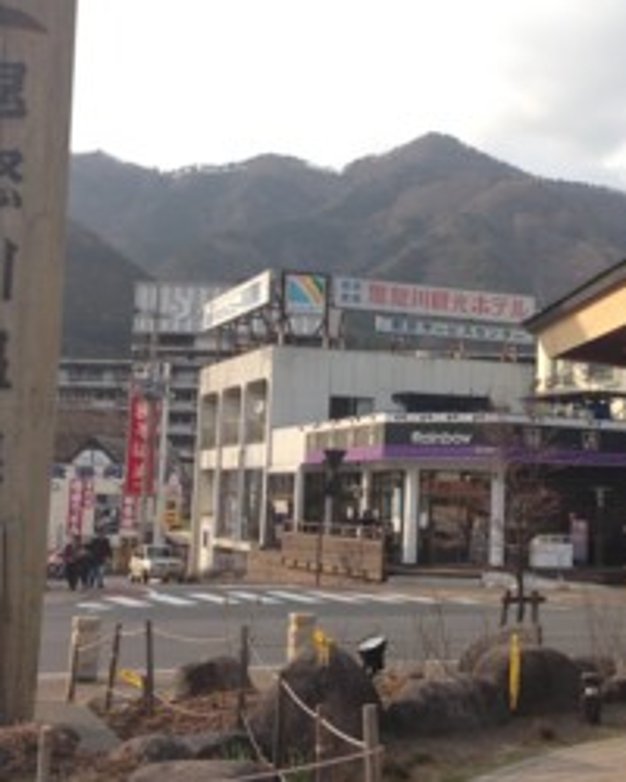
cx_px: 526
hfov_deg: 25.6
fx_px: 1343
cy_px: 341
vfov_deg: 32.4
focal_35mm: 58
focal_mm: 4.13
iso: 50
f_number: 2.4
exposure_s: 1/547
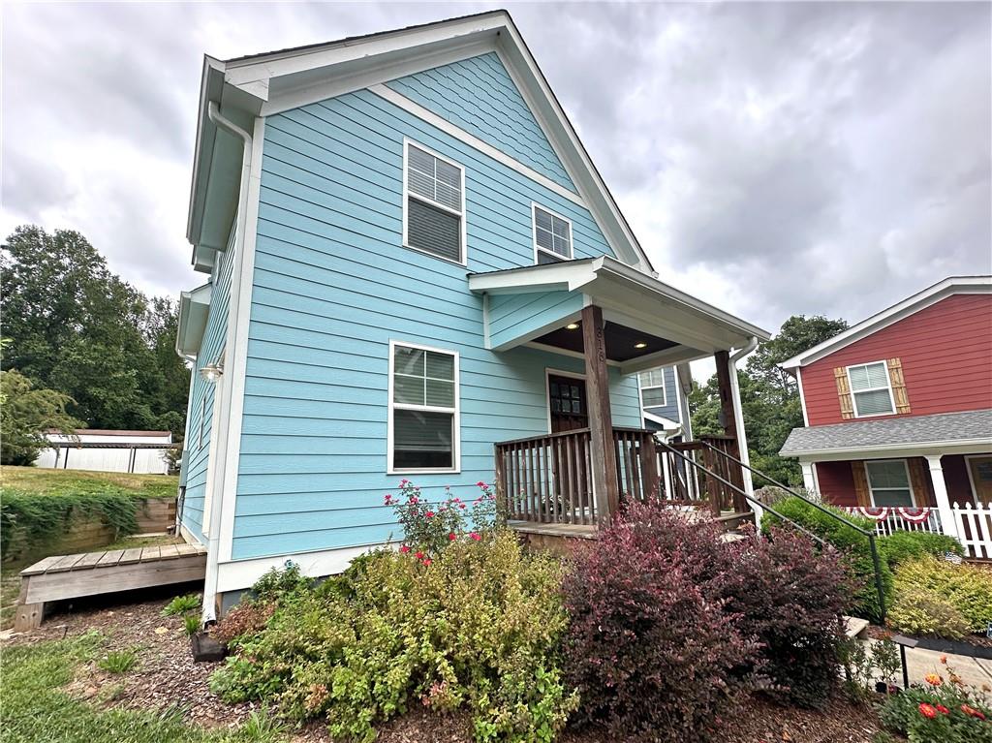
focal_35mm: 14
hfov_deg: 102.1
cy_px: 372
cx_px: 496
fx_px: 401
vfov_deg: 85.6
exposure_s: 1/449
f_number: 2.2
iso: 40
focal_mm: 2.22
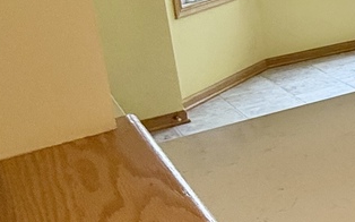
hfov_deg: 19.5
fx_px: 658
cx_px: 686
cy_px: -23
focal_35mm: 68
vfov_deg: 18.4
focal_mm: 2.22
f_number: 2.2
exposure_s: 1/120
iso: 160
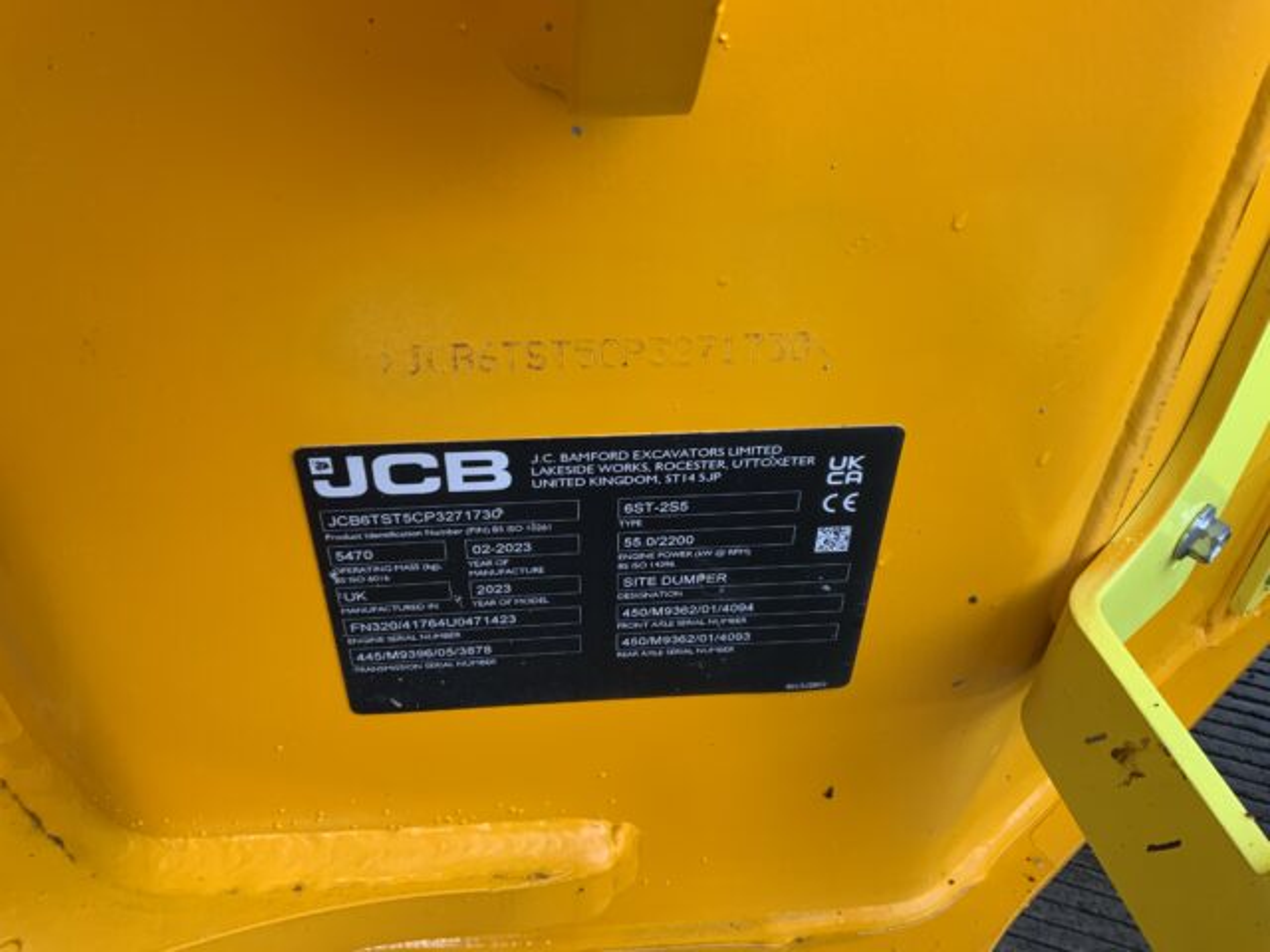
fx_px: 1064
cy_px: 476
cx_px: 635
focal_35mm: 29
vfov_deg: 48.2
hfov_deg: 61.7
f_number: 1.8
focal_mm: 3
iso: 64
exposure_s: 1/63
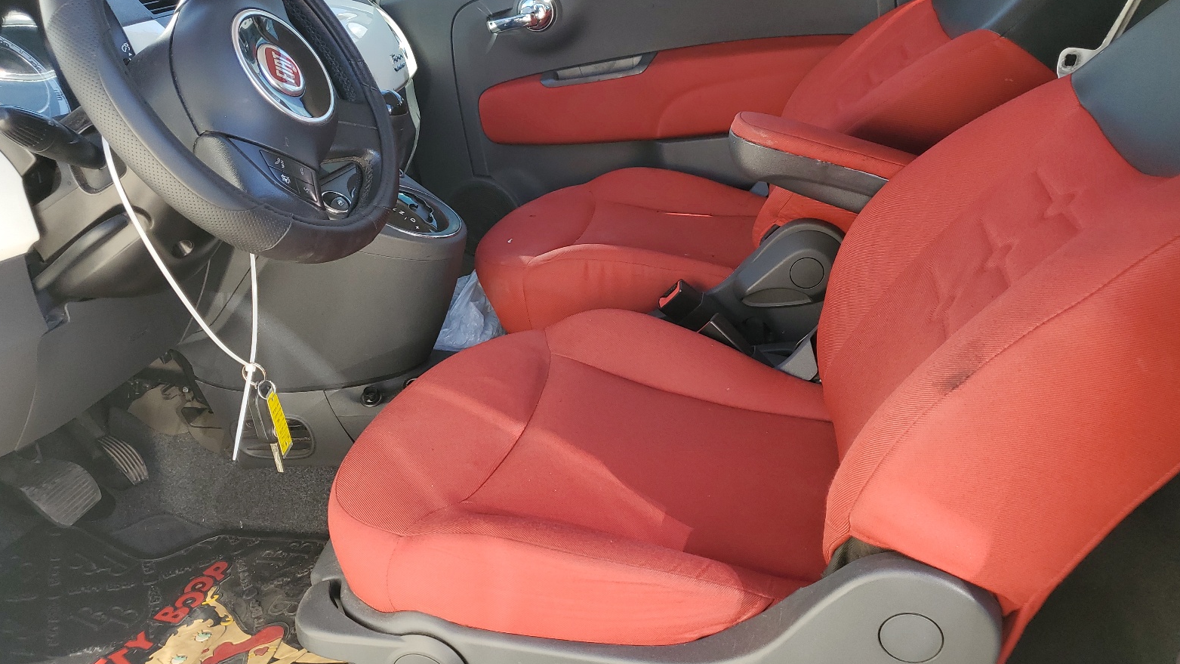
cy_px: 298
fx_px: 907
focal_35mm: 29
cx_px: 587
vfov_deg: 40.1
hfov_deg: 66.1
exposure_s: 1/323
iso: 50
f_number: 1.5
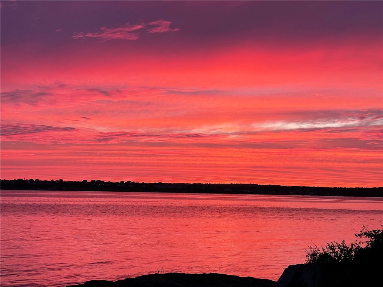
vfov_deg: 28.0
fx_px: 575
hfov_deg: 36.8
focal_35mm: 52
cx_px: 192
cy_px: 144
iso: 80
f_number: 2
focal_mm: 6
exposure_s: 1/122
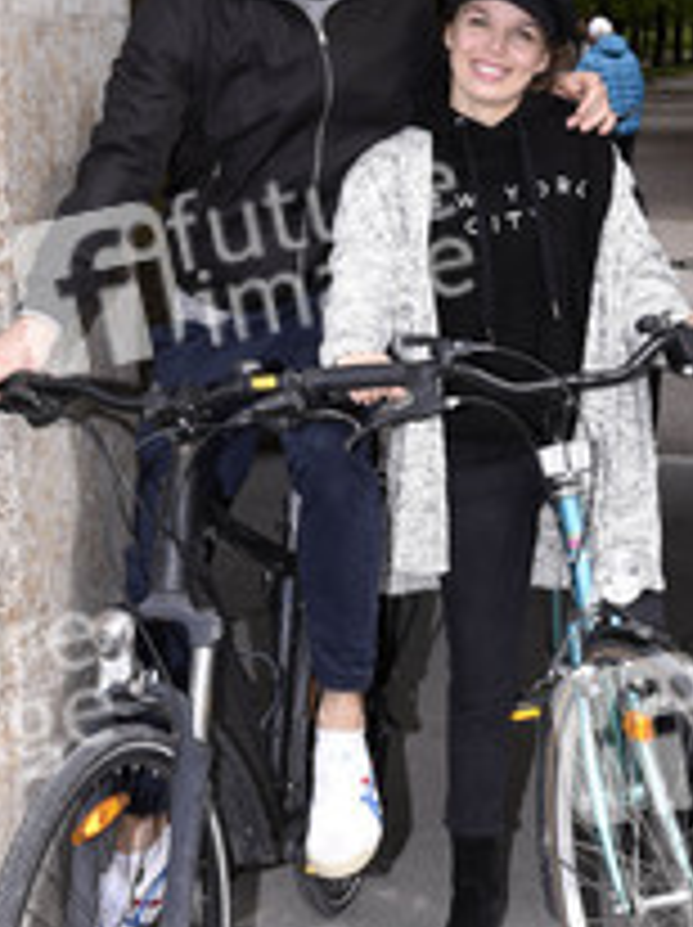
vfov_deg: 27.4
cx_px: 374
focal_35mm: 71
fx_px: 1899
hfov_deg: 20.7
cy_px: 495
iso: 320
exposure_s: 1/160
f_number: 11
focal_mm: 38
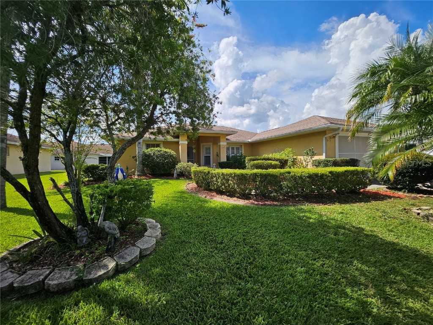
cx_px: 216
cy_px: 162
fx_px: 163
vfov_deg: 89.9
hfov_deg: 106.2
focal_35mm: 13
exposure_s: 1/1002
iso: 32
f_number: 2.2
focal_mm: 1.74
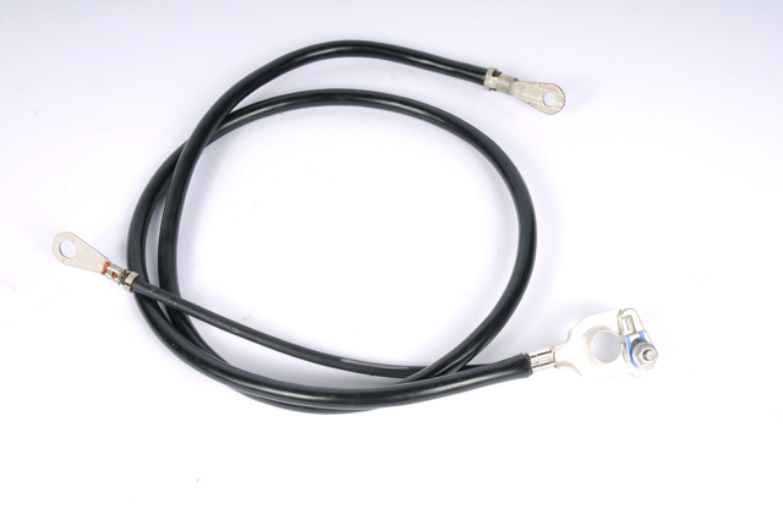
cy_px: 260
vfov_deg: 25.7
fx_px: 1140
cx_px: 392
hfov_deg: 37.9
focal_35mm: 52
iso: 320
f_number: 25
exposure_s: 1/200
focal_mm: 35
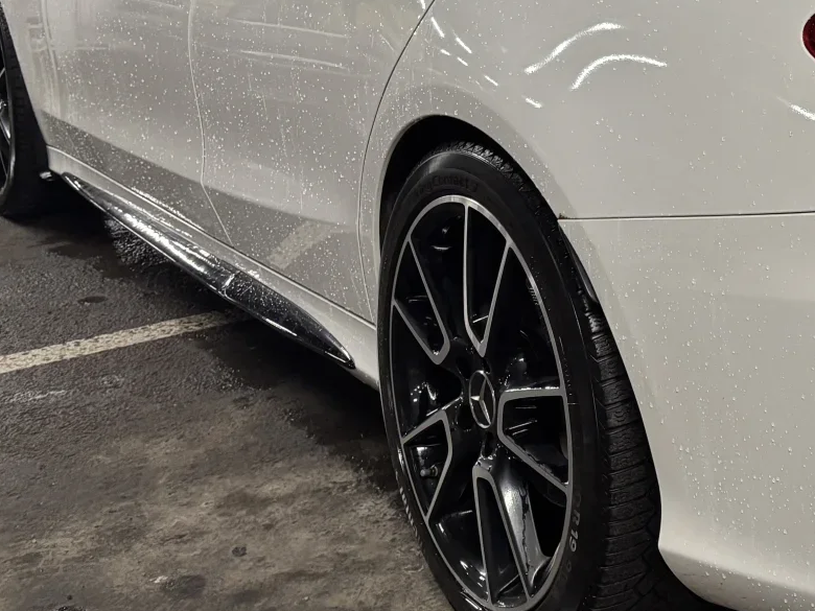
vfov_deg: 22.2
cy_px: 25
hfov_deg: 27.4
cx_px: 923
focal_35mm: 64
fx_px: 1507
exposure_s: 1/50
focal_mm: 5.96
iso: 200
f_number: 1.6
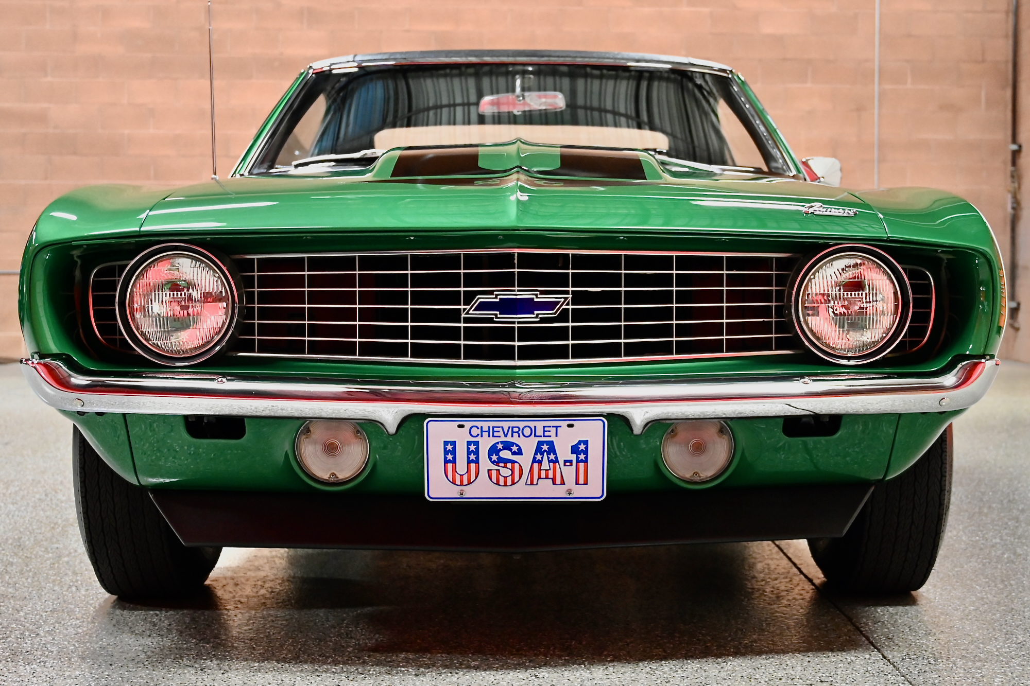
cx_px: 515
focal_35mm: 35
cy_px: 343
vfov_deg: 37.8
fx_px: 1001
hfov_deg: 54.4
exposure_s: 1/100
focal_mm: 35
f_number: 4
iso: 3200
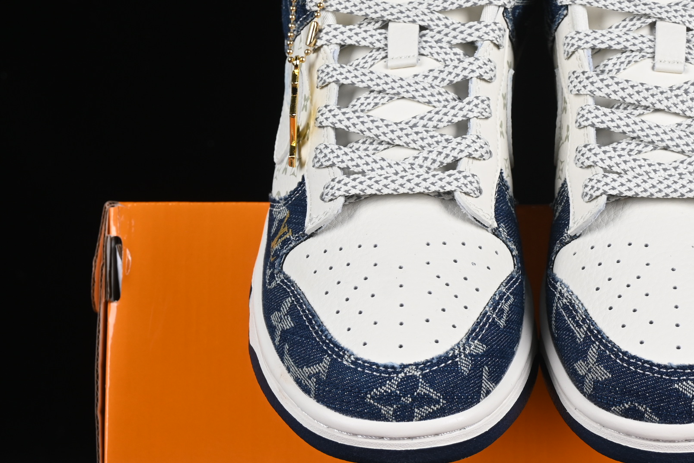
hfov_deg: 15.7
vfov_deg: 10.6
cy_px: 215
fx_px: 2506
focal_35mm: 130
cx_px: 532
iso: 160
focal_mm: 50
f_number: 8
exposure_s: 1/80
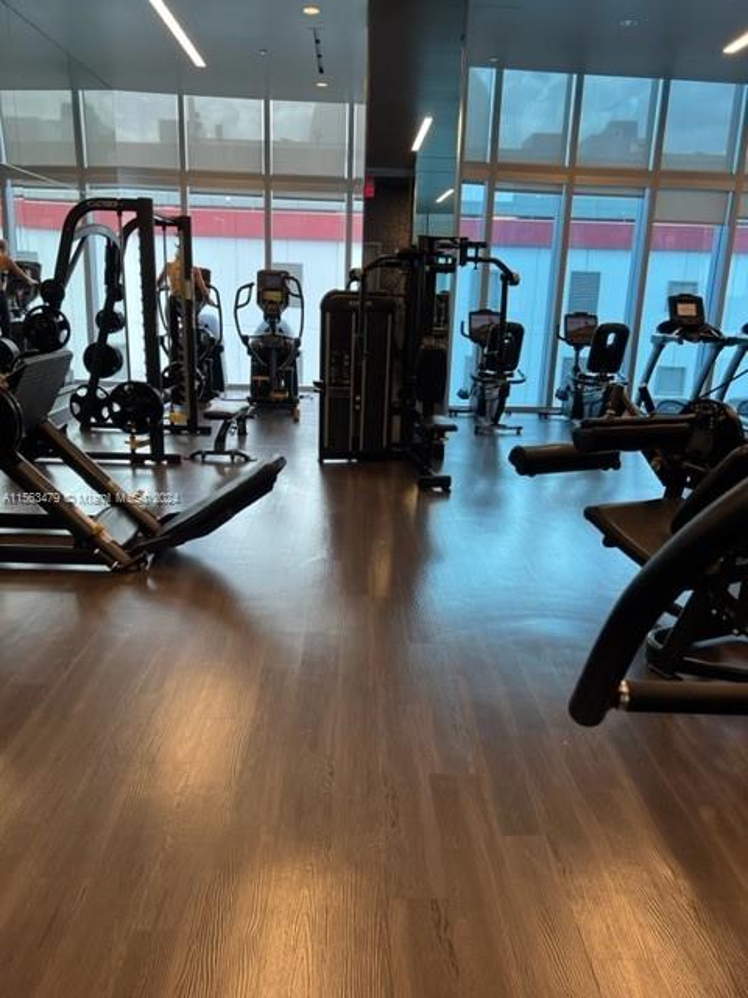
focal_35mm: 26
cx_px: 374
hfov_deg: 53.1
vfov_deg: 67.3
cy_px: 499
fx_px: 749
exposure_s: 1/120
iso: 50
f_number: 1.5
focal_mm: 5.7
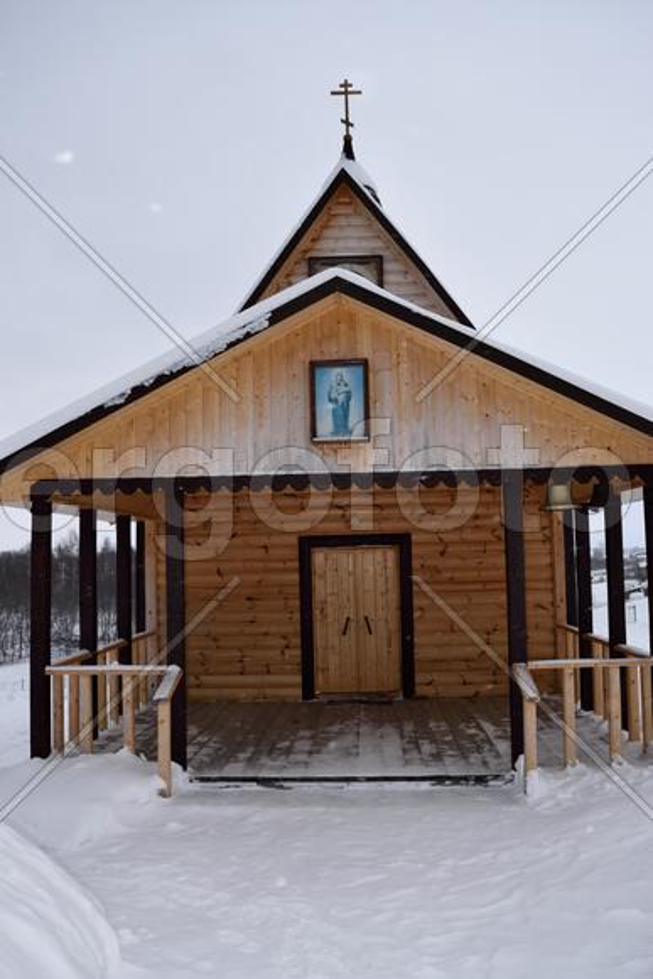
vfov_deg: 67.4
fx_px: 734
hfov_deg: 48.0
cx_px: 326
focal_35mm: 27
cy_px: 490
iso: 100
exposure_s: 1/125
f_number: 5.6
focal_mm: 18
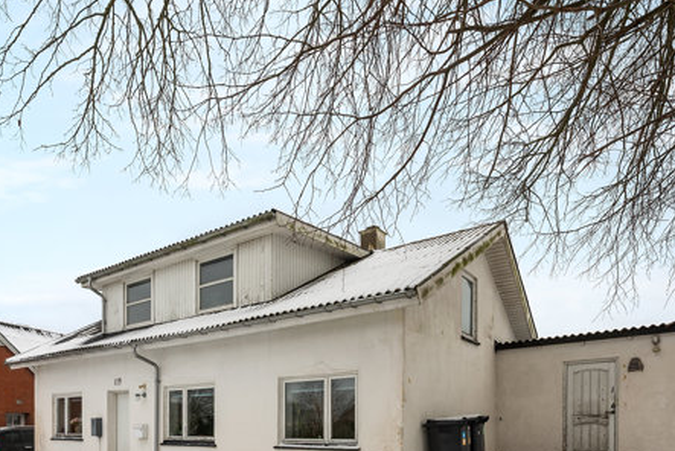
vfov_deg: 54.9
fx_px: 432
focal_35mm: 23
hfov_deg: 76.0
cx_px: 315
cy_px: 264
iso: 400
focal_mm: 17
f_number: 8
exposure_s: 1/125
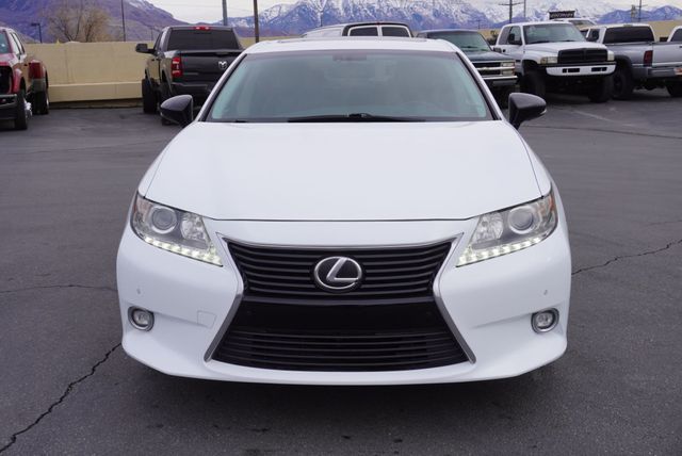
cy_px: 228
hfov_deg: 51.2
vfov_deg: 35.6
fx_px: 711
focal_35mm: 38
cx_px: 341
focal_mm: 25
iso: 100
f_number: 9
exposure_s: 1/125
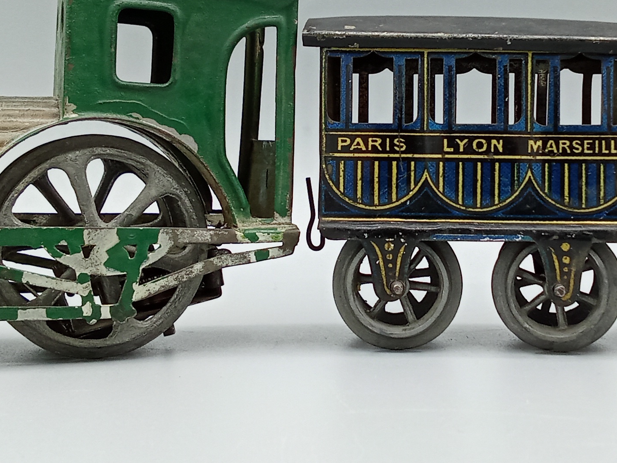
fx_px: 1141
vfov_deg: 22.9
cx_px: 378
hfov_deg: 30.2
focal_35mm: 64
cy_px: 167
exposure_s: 1/162
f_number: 2
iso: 100
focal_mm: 2.78
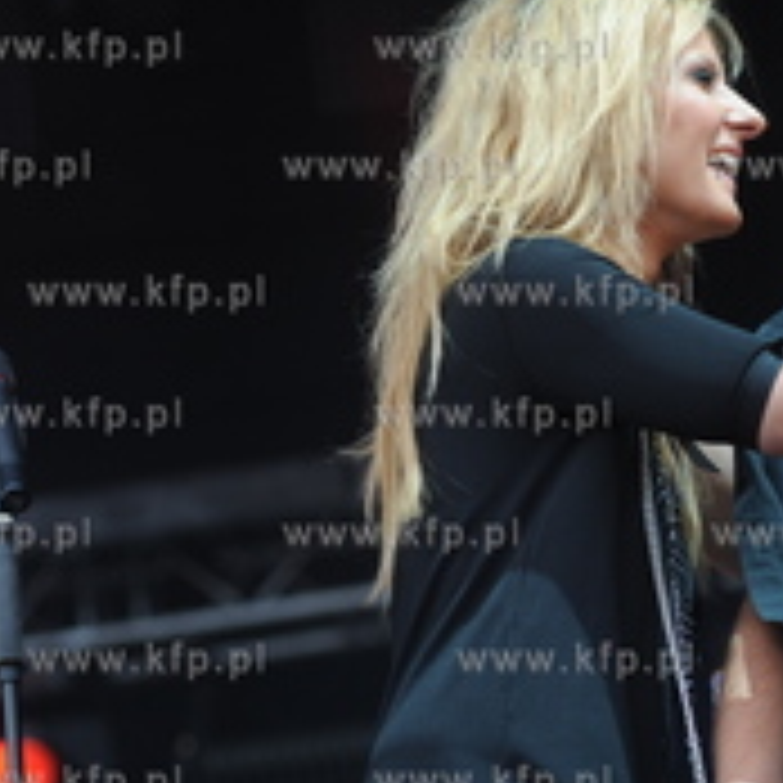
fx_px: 5604
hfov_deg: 8.0
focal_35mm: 219
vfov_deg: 8.0
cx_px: 734
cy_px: 351
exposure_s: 1/250
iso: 400
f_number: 4
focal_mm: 112
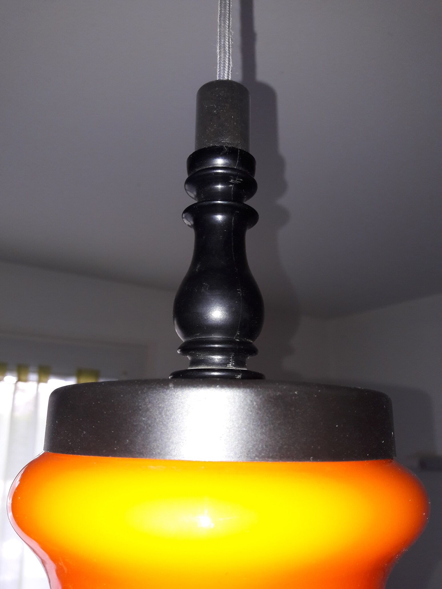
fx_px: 477
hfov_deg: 49.7
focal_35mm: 28
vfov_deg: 63.4
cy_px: 294
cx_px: 221
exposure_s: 1/100
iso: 80
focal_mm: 3.7
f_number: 1.9
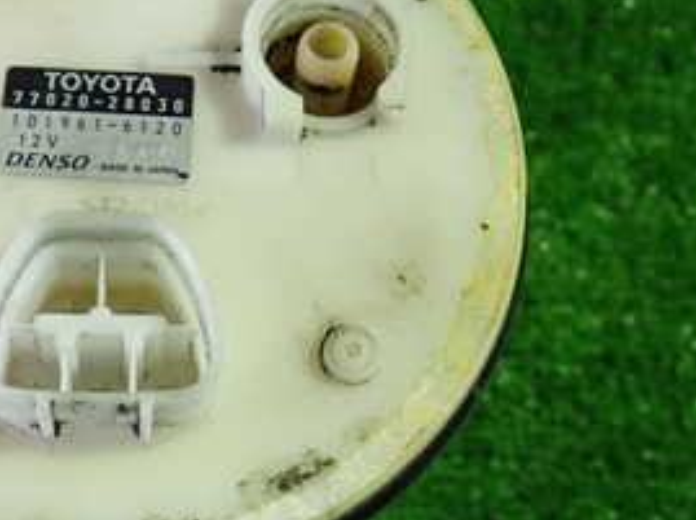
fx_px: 1345
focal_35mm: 67
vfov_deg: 21.9
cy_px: 241
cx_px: 147
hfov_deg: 28.4
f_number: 2.3
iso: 400
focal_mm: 5.4
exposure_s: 1/30
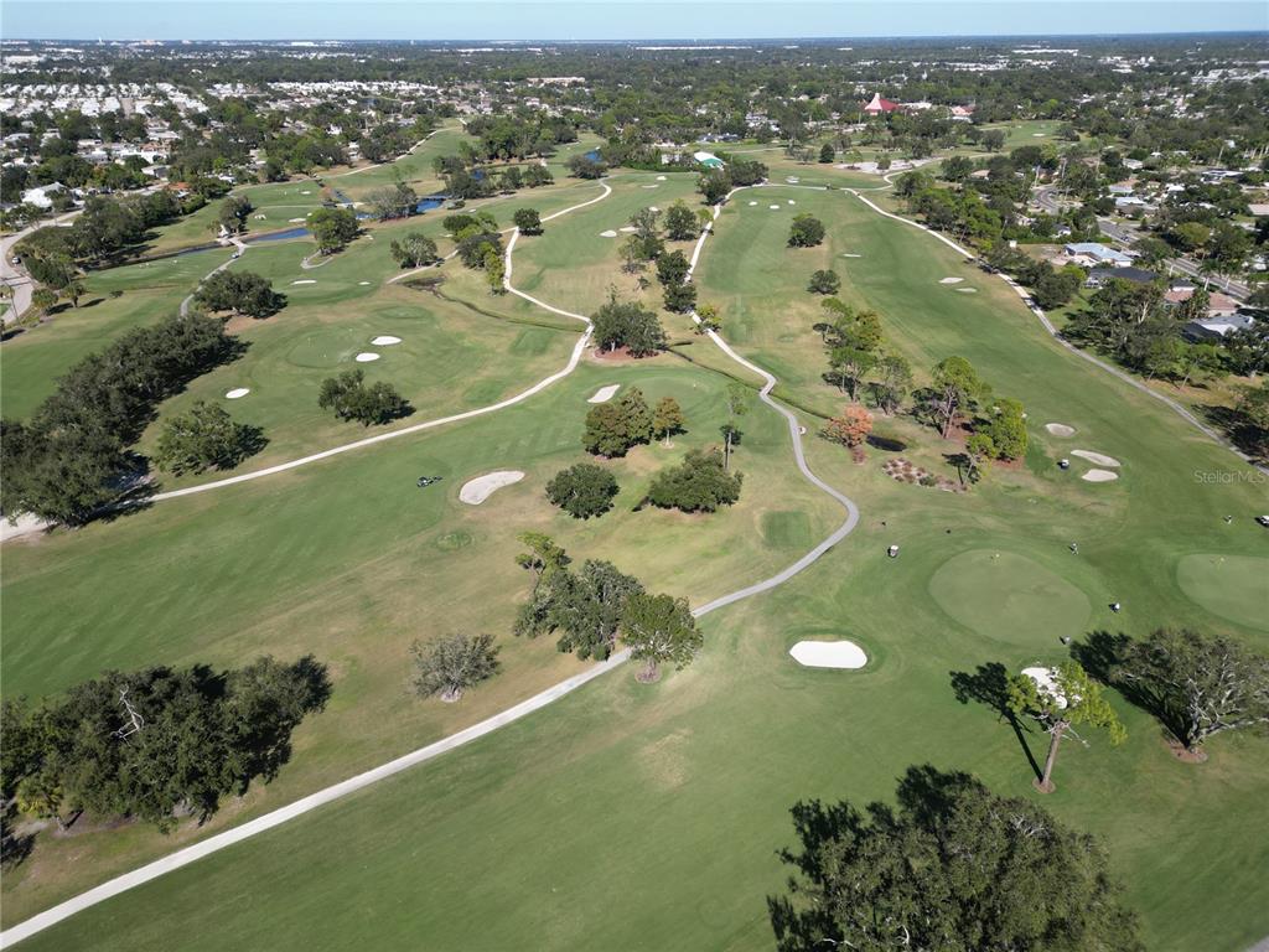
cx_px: 634
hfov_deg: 71.6
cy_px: 476
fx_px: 880
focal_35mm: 24
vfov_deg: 56.8
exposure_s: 1/2500
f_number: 1.7
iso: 100
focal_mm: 6.72
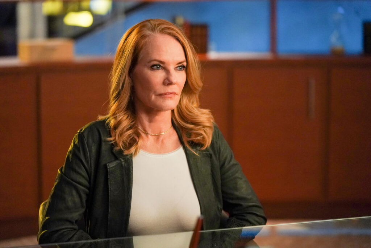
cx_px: 186
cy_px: 124
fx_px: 1082
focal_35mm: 105
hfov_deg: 19.5
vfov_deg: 13.0
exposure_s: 1/80
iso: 5000
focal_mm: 105
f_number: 2.8
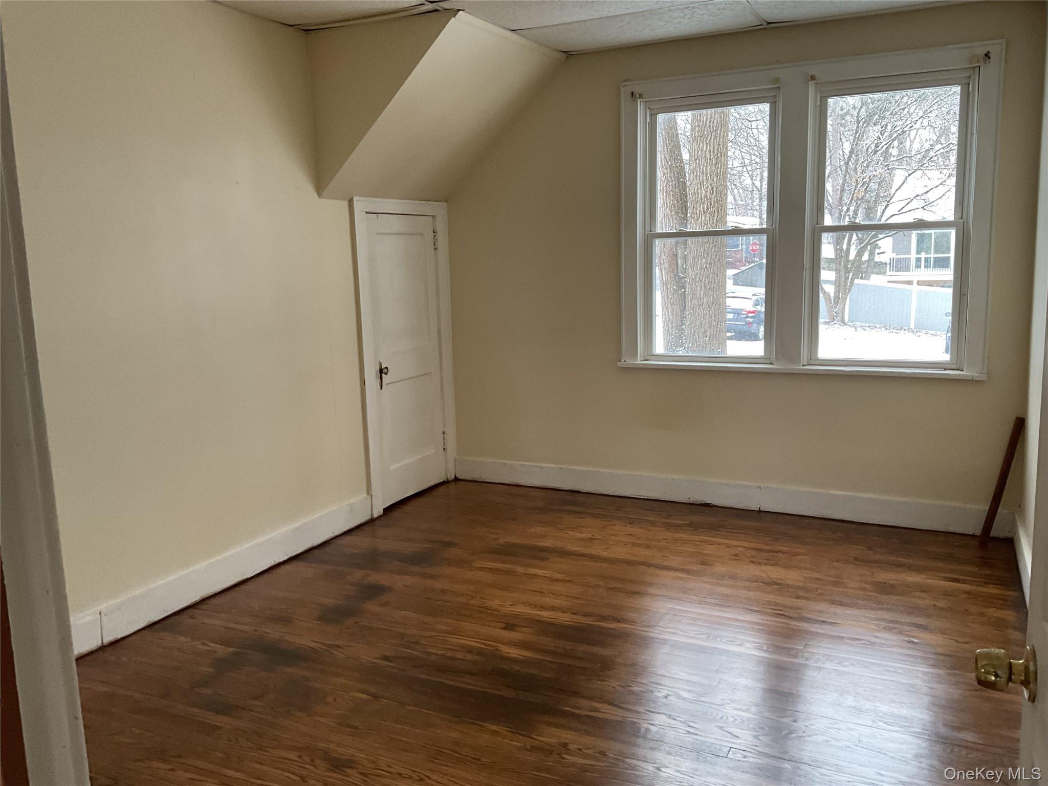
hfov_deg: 61.7
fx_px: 878
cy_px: 393
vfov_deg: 48.2
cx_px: 524
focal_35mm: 29
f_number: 1.8
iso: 125
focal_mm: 3
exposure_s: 1/60
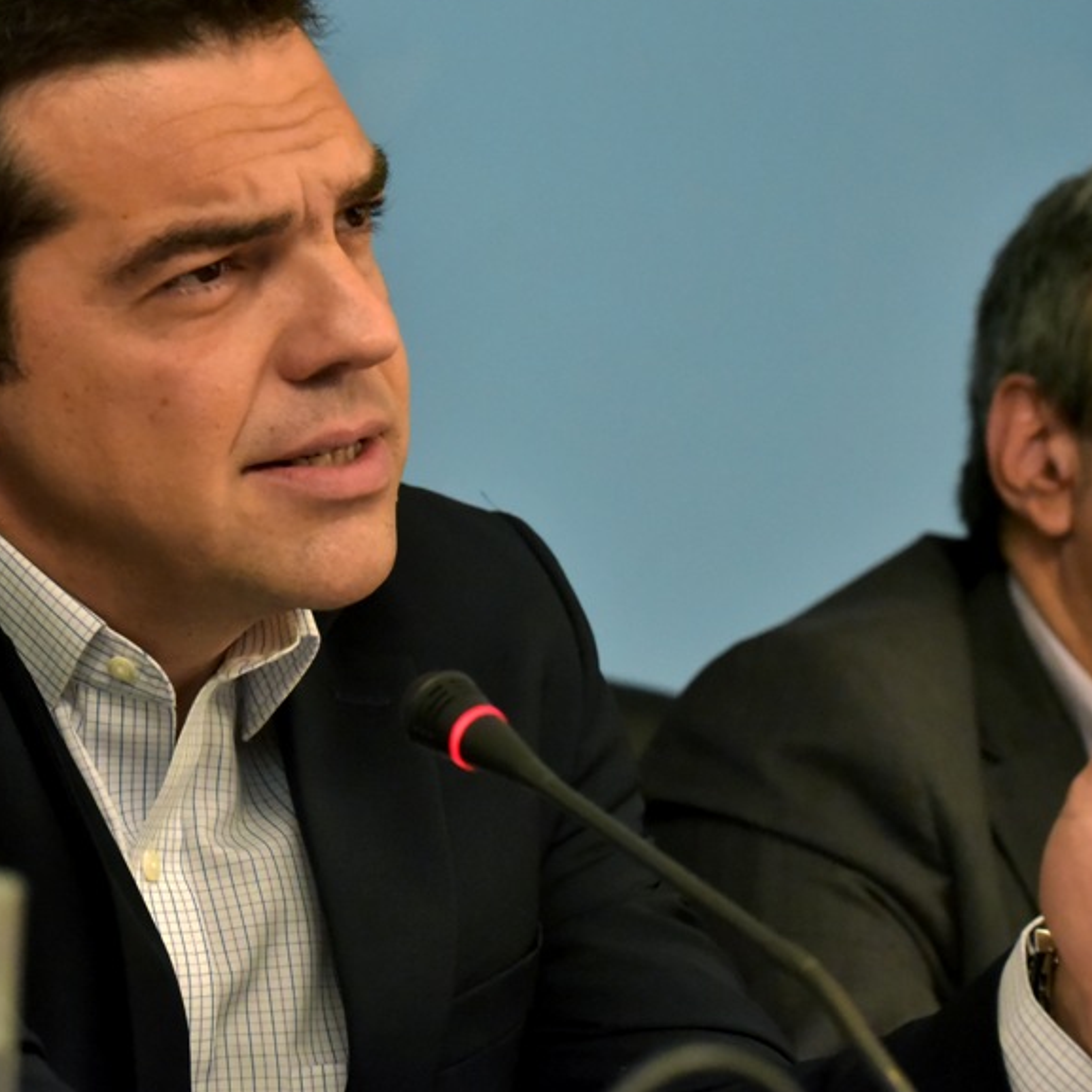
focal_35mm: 175
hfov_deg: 10.0
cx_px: 551
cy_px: 467
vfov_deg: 10.0
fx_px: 6246
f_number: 8
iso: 12800
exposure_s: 1/500
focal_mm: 116
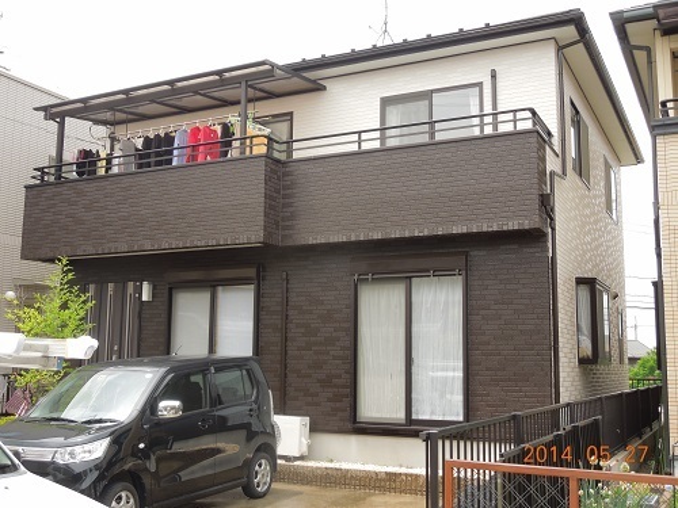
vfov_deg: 36.8
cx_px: 339
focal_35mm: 39
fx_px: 764
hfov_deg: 47.9
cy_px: 254
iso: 100
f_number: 3.8
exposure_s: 1/250
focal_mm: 7
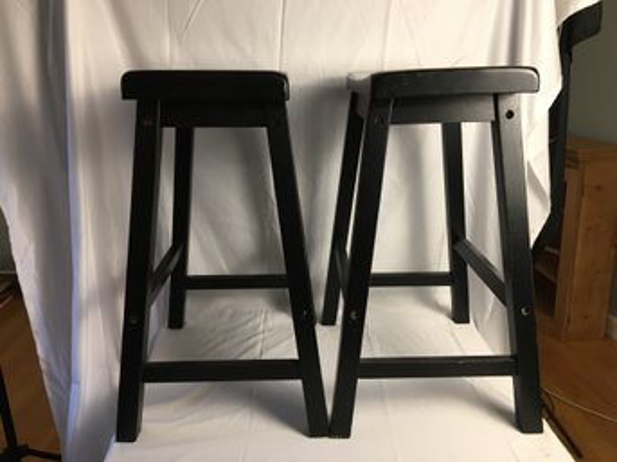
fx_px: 517
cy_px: 231
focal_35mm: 29
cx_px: 308
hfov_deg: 61.7
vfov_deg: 48.2
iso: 64
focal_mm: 4.15
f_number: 2.2
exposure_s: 1/30
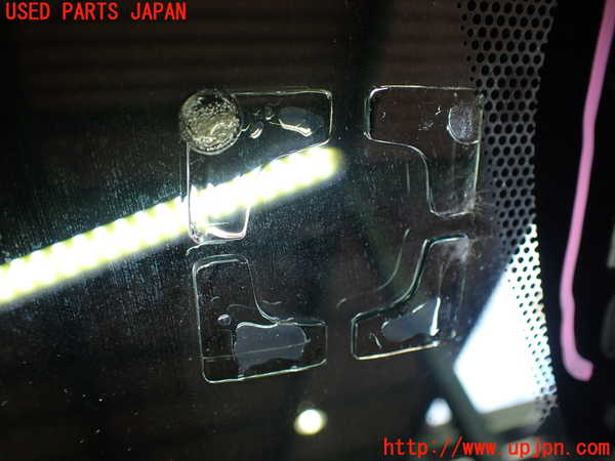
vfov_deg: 46.8
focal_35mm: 30
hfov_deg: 60.0
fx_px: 533
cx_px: 308
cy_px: 230
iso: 100
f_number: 2.3
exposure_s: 1/200
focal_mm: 5.4
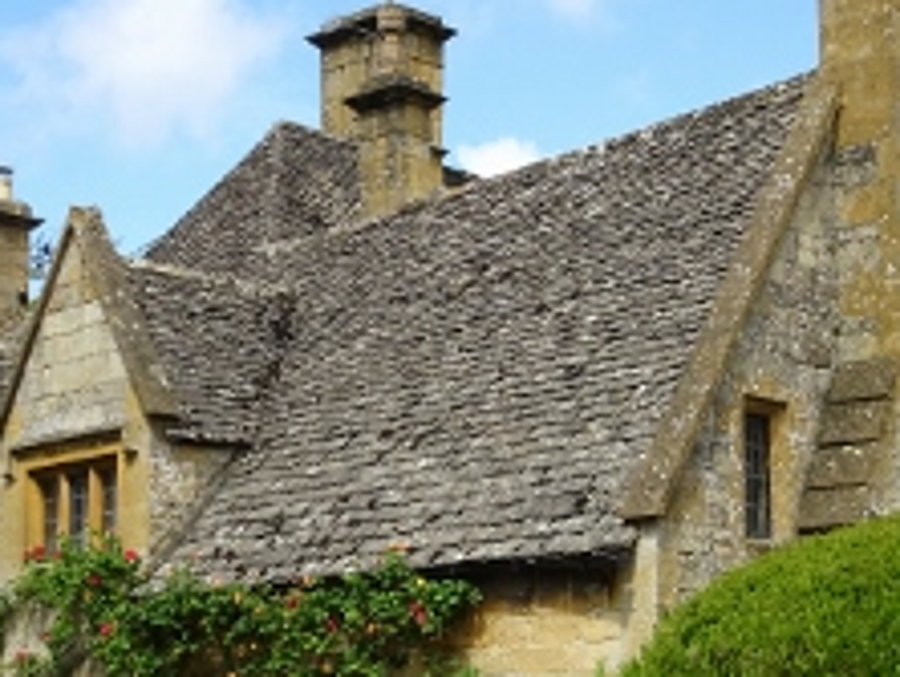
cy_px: 474
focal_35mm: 73
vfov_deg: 20.1
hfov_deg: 26.6
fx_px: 1900
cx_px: 519
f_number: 4
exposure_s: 1/400
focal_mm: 6.17
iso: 80
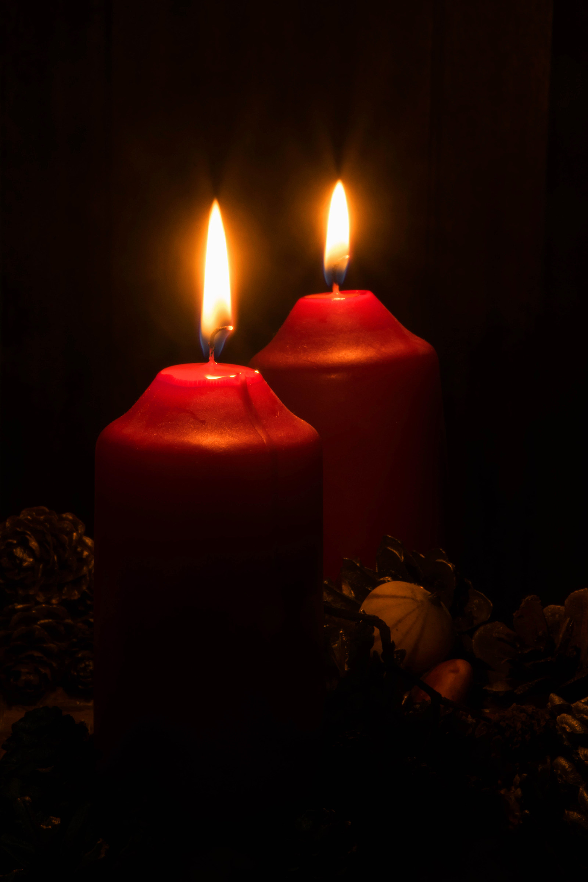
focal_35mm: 188
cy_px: 441
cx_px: 294
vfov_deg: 11.0
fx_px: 4593
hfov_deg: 7.3
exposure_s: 2.5
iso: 200
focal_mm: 125
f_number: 40
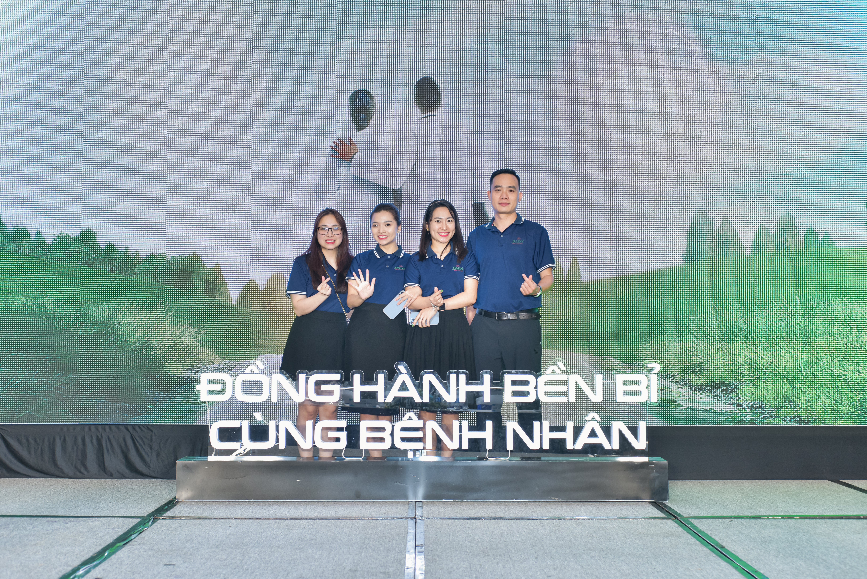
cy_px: 290
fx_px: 1204
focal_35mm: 50
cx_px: 434
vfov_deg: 27.0
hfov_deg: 39.6
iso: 400
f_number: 5.6
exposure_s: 1/60
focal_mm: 50
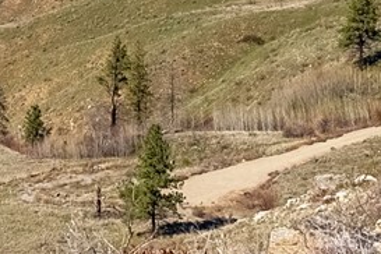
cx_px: 33
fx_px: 1577
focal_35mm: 149
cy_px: -301
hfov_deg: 13.6
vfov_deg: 8.6
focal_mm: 24
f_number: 13
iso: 100
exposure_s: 1/5000
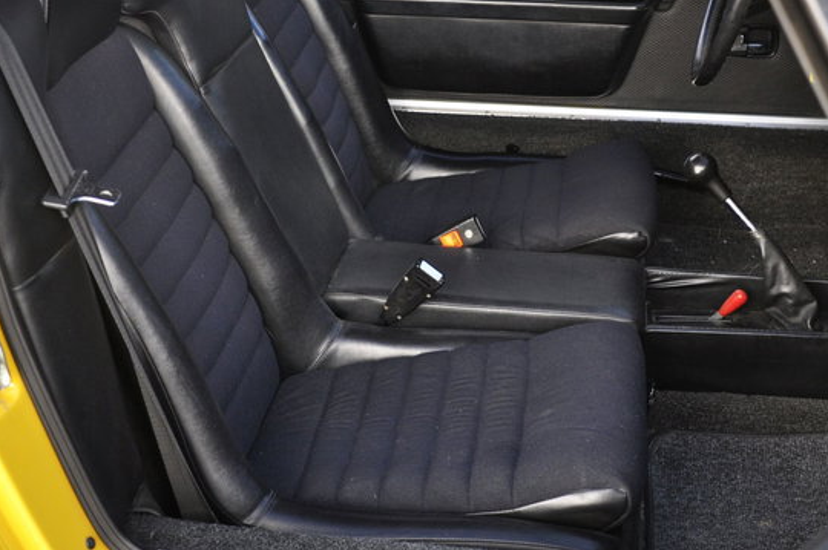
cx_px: 389
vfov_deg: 21.2
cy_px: 218
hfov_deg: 31.4
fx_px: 1471
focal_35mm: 64
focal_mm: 30
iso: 500
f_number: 5
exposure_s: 1/100
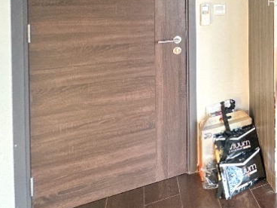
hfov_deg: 34.6
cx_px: 360
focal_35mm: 38
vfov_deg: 34.4
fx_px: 304
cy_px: 1
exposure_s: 1/75
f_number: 2.2
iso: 320
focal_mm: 2.22
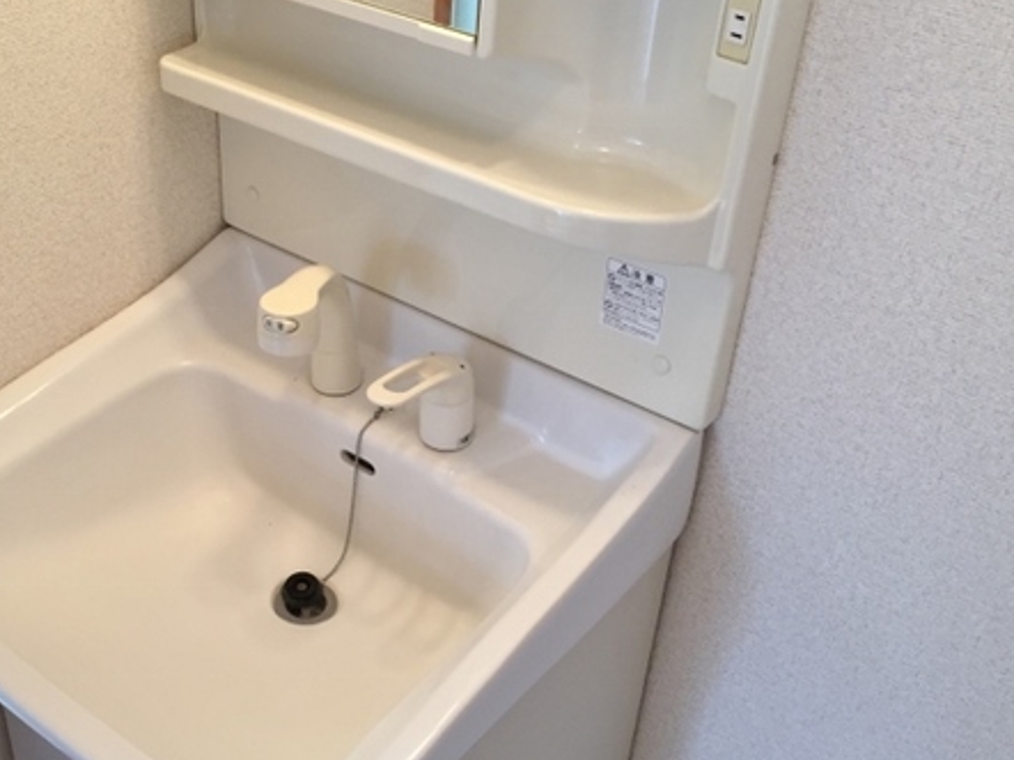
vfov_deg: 34.3
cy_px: 400
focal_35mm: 42
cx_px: 376
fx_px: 1230
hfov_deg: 44.4
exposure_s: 1/33
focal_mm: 4.15
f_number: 2.2
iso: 32
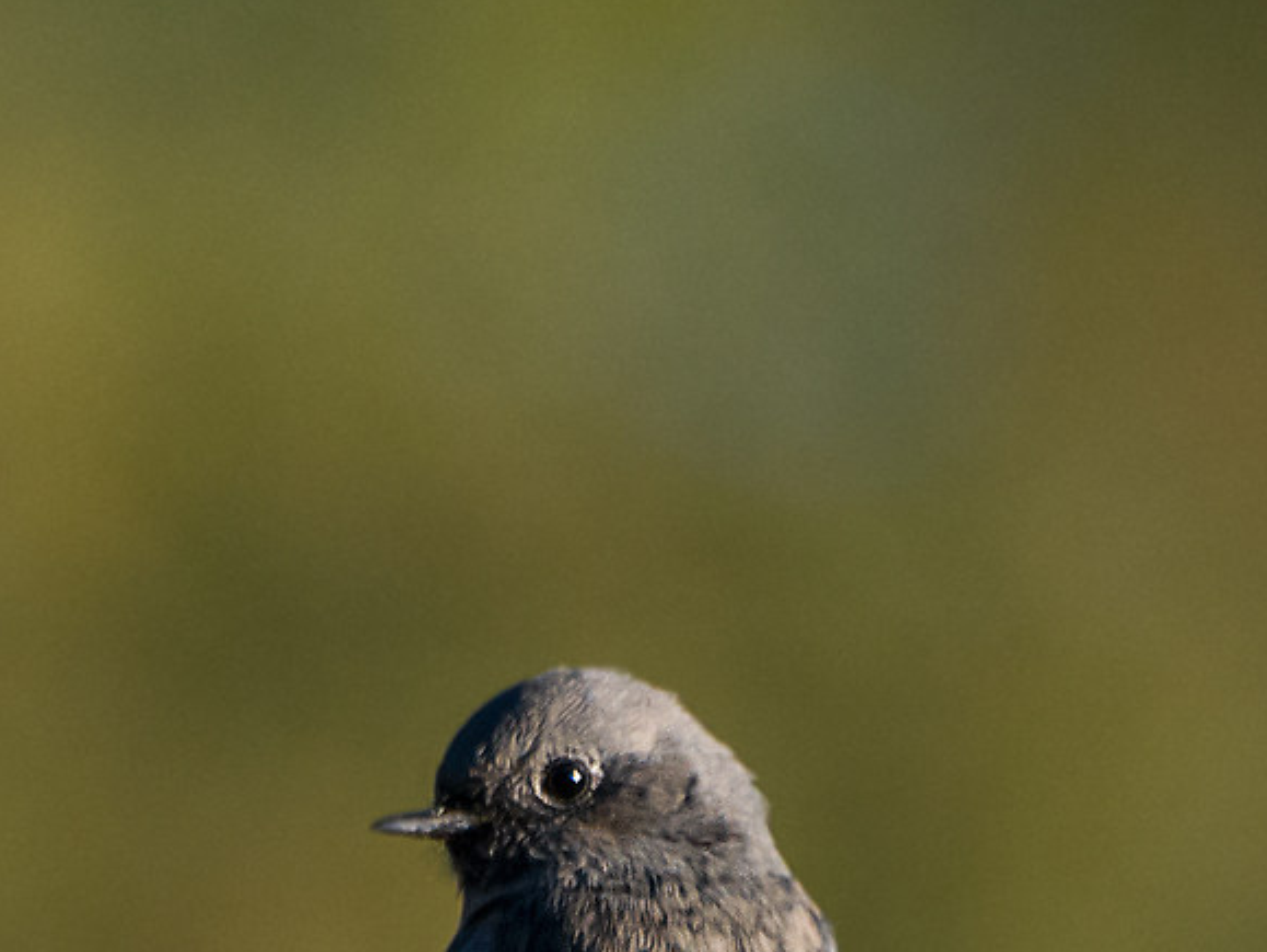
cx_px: -510
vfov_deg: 0.8
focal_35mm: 1790
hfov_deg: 1.1
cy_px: 998
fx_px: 65558
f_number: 8
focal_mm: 300
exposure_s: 1/800
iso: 400
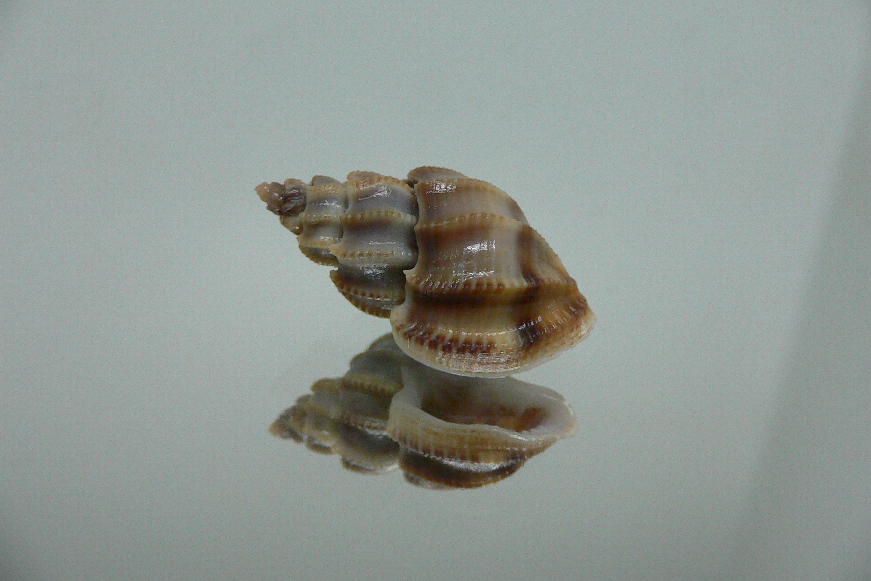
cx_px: 431
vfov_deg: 35.9
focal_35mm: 37
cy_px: 279
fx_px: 895
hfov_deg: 51.9
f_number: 2.8
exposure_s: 1/60
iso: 200
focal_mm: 4.6
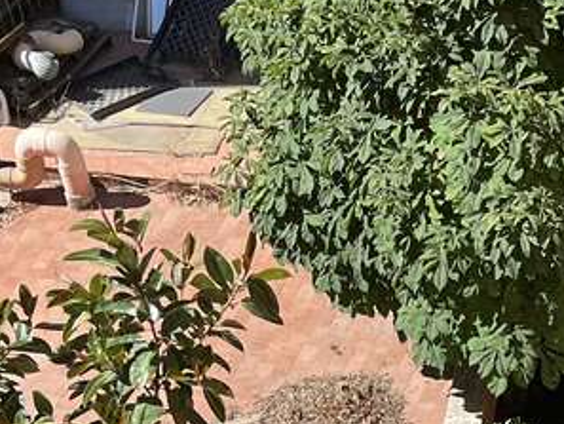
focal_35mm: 112
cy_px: 705
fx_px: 1826
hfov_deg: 17.1
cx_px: 604
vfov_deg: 12.4
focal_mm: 5.1
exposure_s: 1/3215
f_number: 1.6
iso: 50
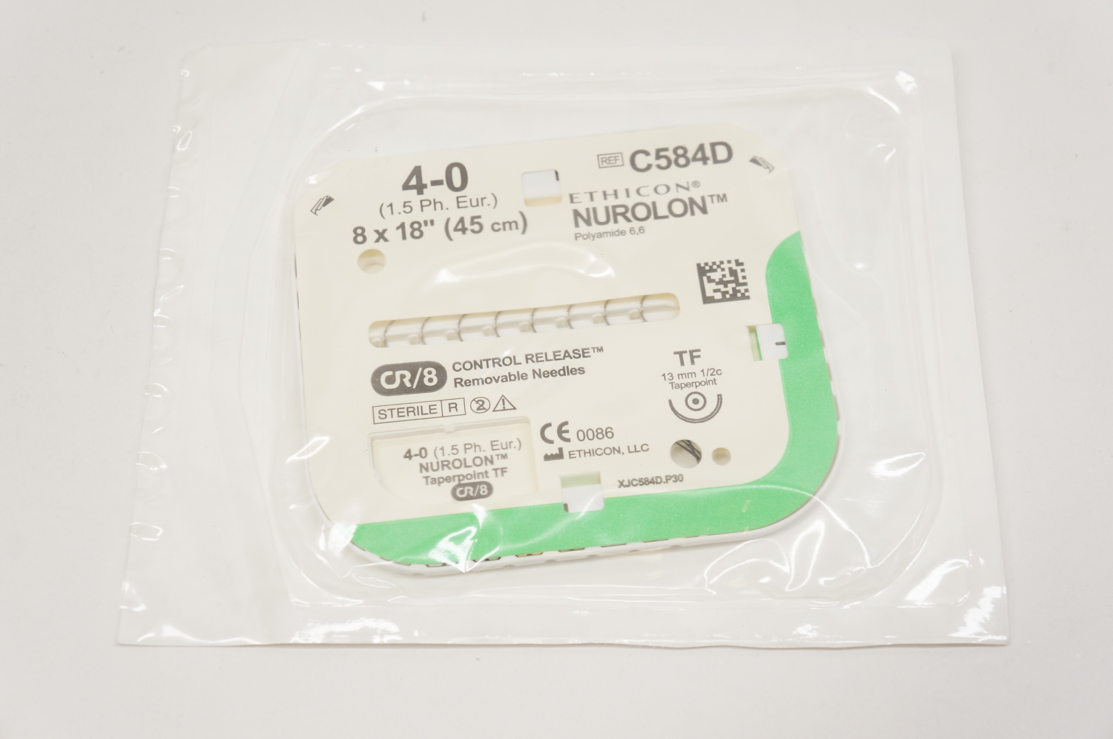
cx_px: 556
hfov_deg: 38.9
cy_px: 370
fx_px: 1575
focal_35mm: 51
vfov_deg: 26.4
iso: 800
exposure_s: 1/125
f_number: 7.1
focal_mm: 34
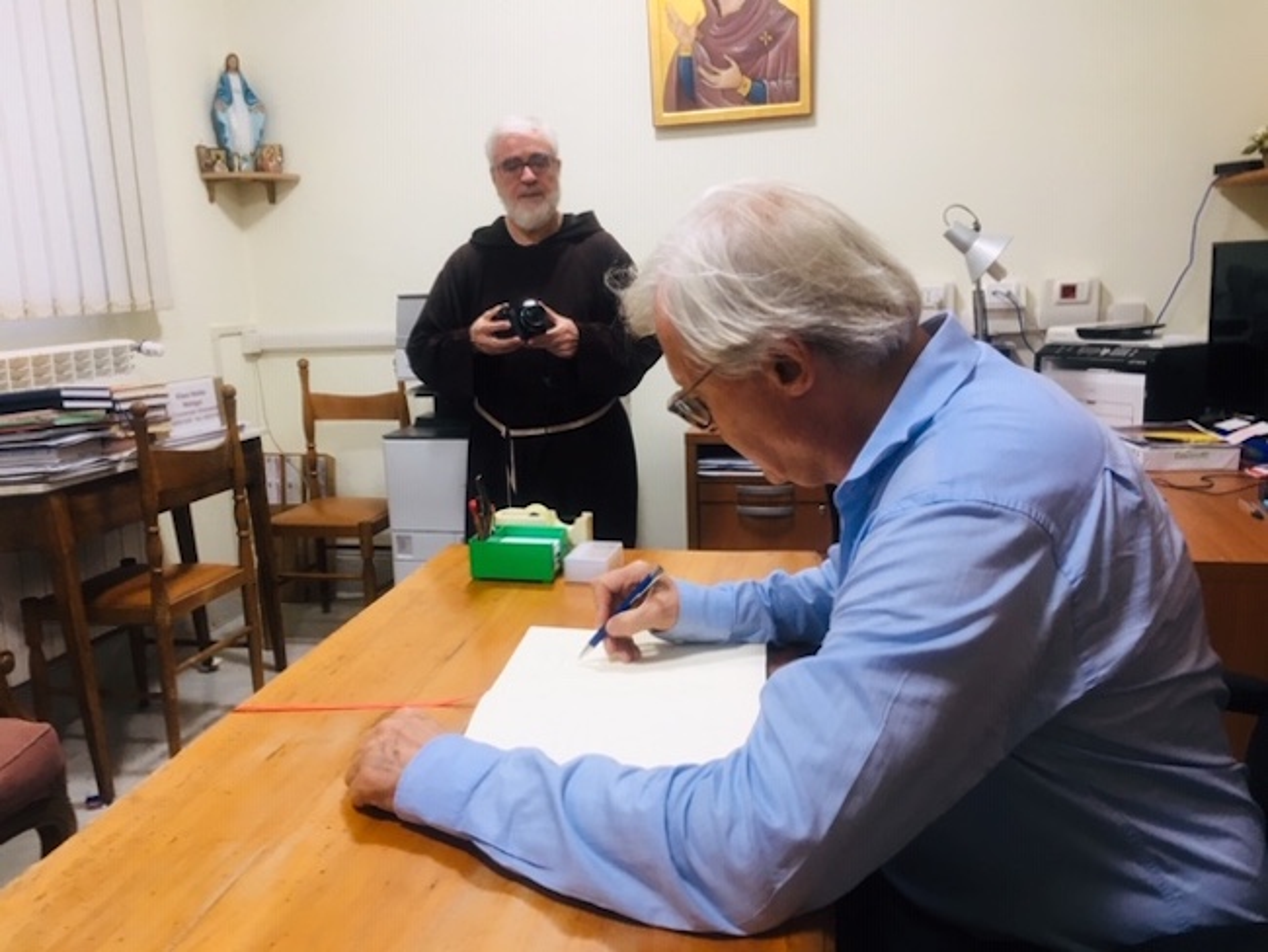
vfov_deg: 48.3
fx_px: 1063
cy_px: 476
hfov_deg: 61.6
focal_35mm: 29
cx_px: 634
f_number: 2.2
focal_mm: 4.15
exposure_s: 1/33
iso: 80
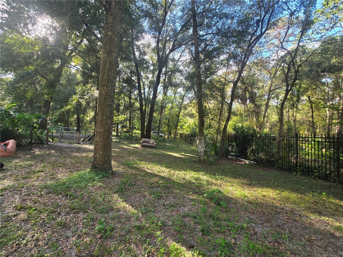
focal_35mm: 13
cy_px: 128
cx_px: 172
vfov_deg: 89.9
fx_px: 129
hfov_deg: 106.2
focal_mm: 2.2
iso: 50
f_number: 2.2
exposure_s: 1/132
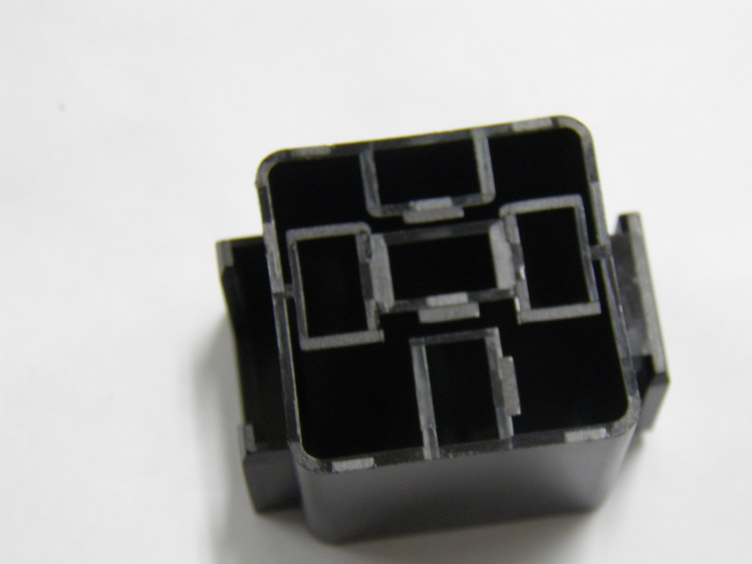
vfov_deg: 15.2
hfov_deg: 20.2
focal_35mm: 97
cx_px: 433
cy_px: 323
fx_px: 2107
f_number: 3.9
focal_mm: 15.2
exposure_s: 1/15
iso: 200
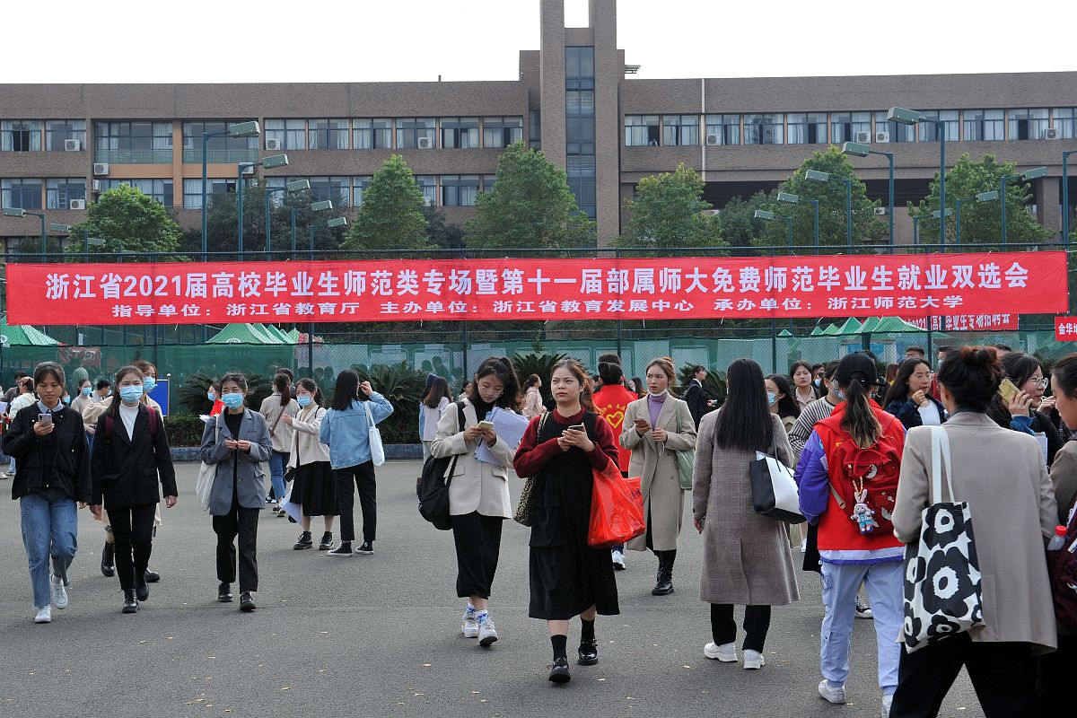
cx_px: 538
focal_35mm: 56
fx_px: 1675
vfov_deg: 24.2
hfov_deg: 35.6
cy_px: 359
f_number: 7.1
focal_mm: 56
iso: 320
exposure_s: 1/200
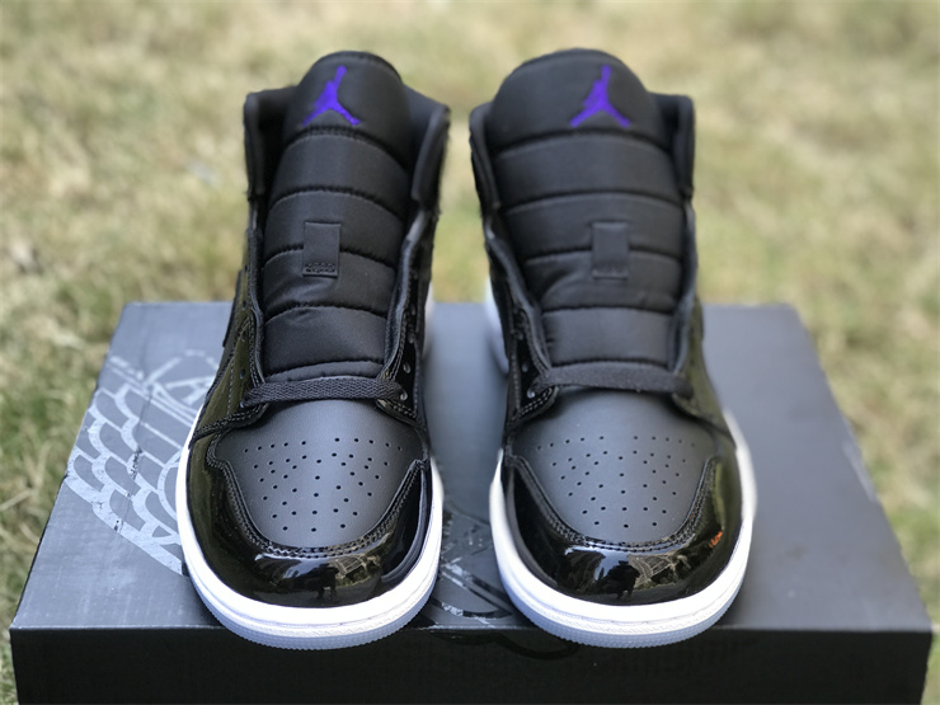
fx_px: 1548
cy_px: 352
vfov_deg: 25.7
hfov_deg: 33.8
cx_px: 470
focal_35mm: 57
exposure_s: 1/50
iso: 20
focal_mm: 6.6
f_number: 2.8
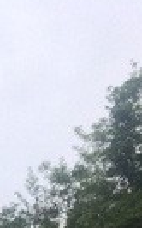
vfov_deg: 12.5
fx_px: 948
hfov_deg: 7.1
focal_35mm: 153
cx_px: -354
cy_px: 412
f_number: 2.2
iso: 32
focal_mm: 4.15
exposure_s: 1/100
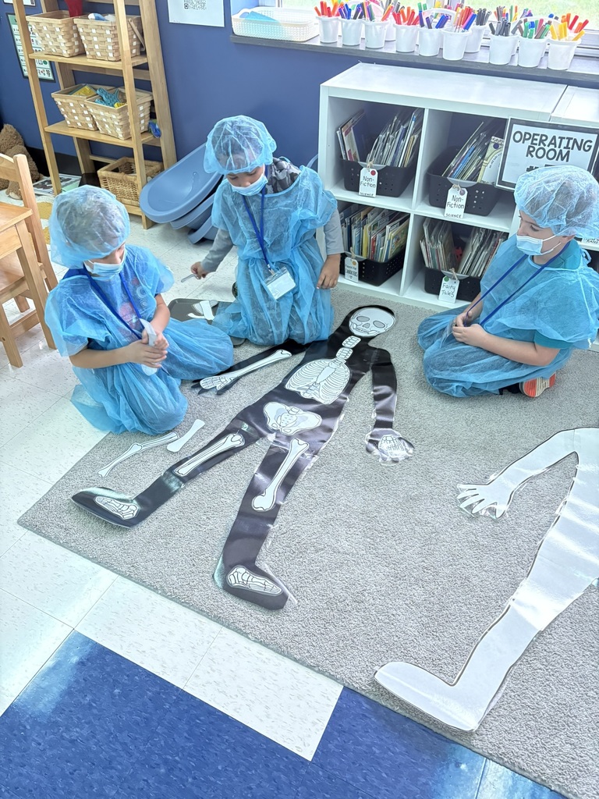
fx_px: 600
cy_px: 400
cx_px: 300
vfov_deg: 67.3
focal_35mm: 26
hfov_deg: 53.1
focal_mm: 5.96
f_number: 1.6
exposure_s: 1/40
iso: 500
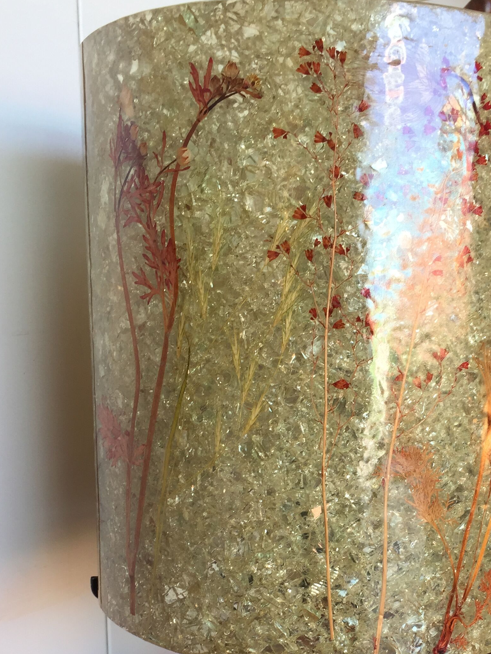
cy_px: 492
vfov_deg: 40.1
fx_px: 870
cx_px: 351
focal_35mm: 46
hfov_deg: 31.1
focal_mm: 4.15
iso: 32
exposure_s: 1/50
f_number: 2.2
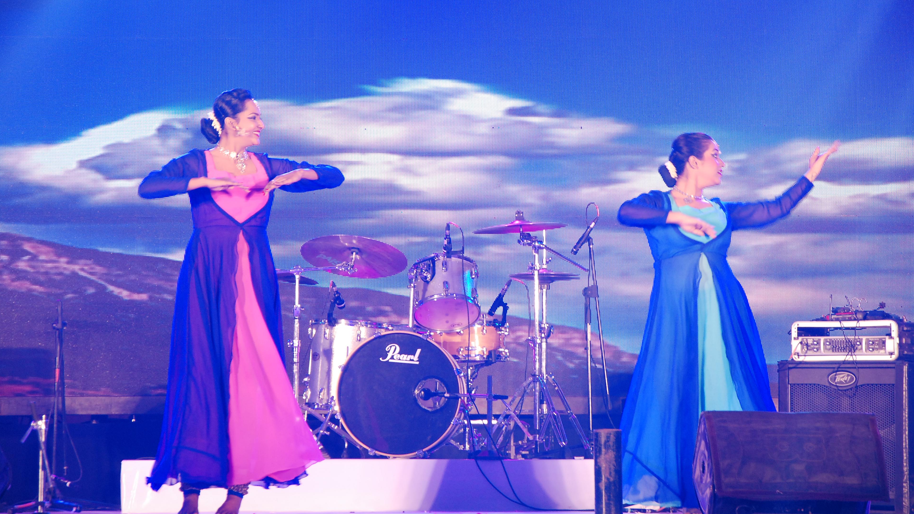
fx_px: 3514
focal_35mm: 145
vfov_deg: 8.4
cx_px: 456
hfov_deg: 14.8
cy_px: 265
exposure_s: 1/50
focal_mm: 92
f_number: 5.6
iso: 500
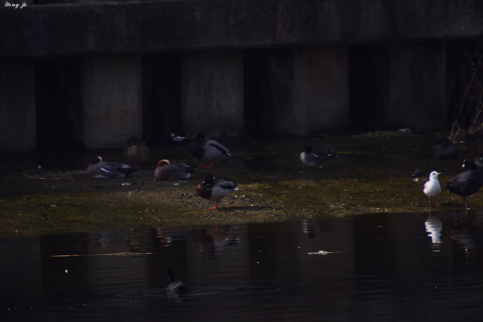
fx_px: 13421
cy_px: 161
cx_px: 242
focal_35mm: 1000
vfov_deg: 1.4
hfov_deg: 2.1
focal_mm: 1000
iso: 1000
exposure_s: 1/1000
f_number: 13
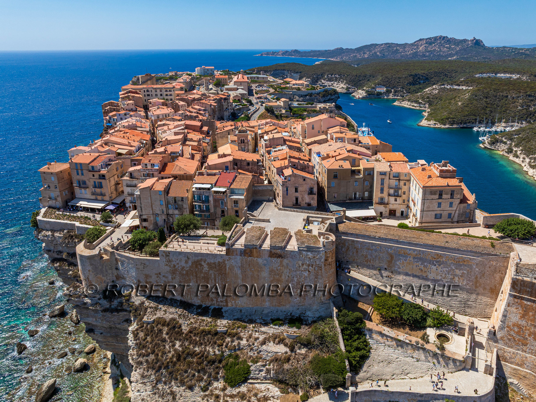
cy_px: 201
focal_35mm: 24
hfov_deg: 71.6
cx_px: 268
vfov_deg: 56.8
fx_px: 372
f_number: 11
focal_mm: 12.3
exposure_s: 1/160
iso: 100
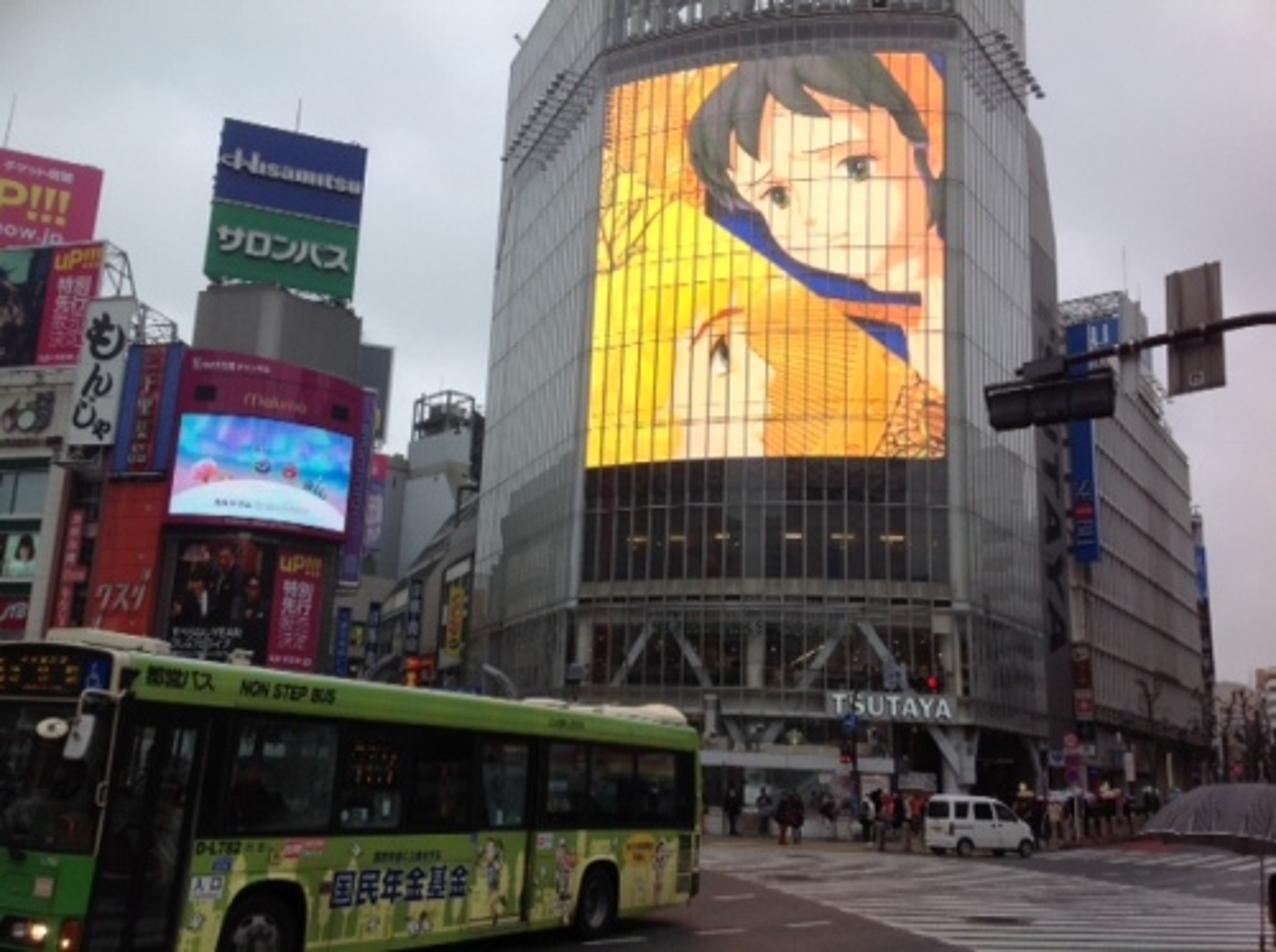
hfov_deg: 52.7
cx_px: 638
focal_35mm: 35
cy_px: 476
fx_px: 1288
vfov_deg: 40.6
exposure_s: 1/398
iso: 50
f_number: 2.4
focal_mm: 4.28
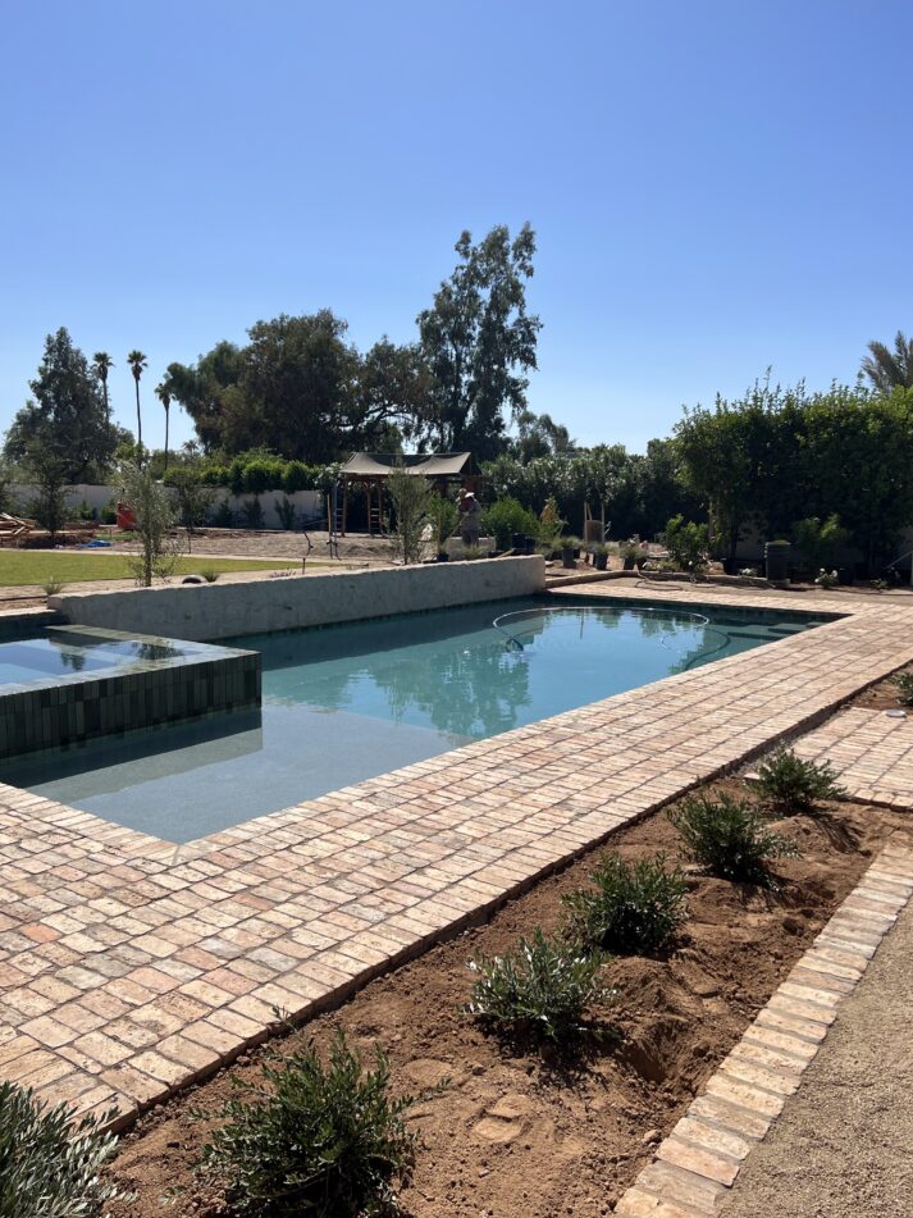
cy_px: 622
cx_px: 430
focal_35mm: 28
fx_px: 985
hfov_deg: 49.7
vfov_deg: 63.4
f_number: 1.5
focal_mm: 5.7
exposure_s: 1/7463
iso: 50
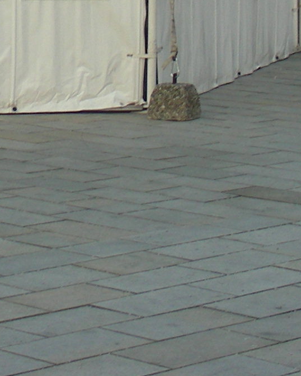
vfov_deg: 10.4
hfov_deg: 8.5
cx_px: -80
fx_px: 2003
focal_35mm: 180
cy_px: -163
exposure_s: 1/39.2
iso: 50
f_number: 3.5
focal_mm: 7.4
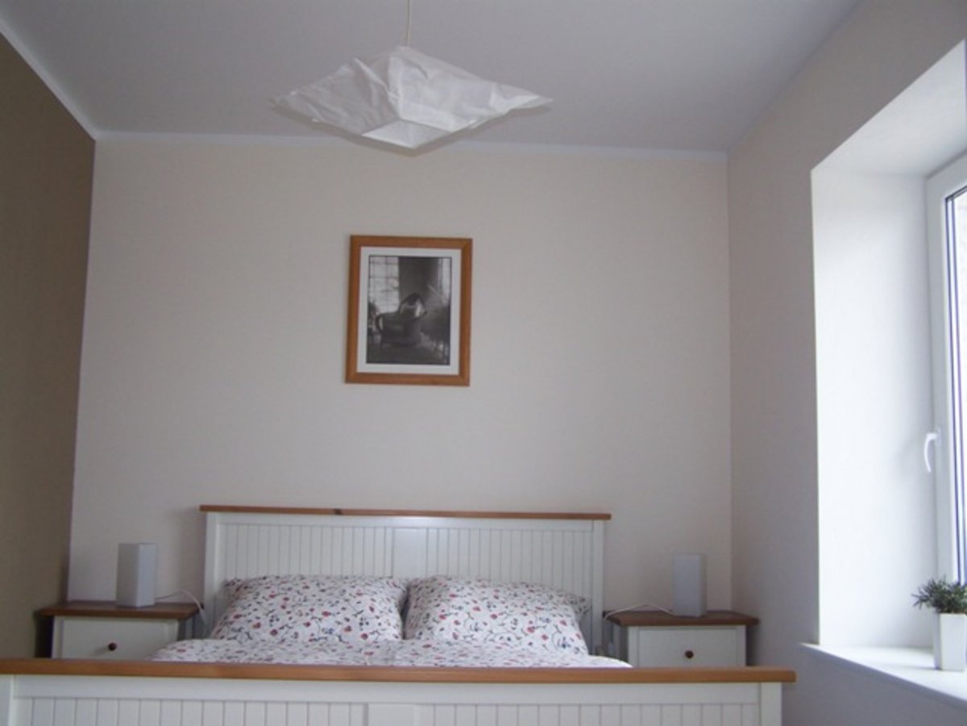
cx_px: 484
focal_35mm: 38
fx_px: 1062
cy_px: 363
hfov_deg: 49.0
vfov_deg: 37.7
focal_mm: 6.3
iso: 80
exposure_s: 1/60
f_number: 2.8
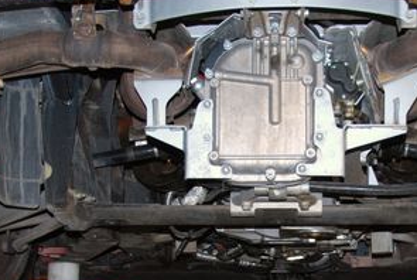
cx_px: 277
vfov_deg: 17.4
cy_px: 236
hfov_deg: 25.8
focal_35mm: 78
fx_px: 905
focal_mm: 24
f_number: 4
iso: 200
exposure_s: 1/60
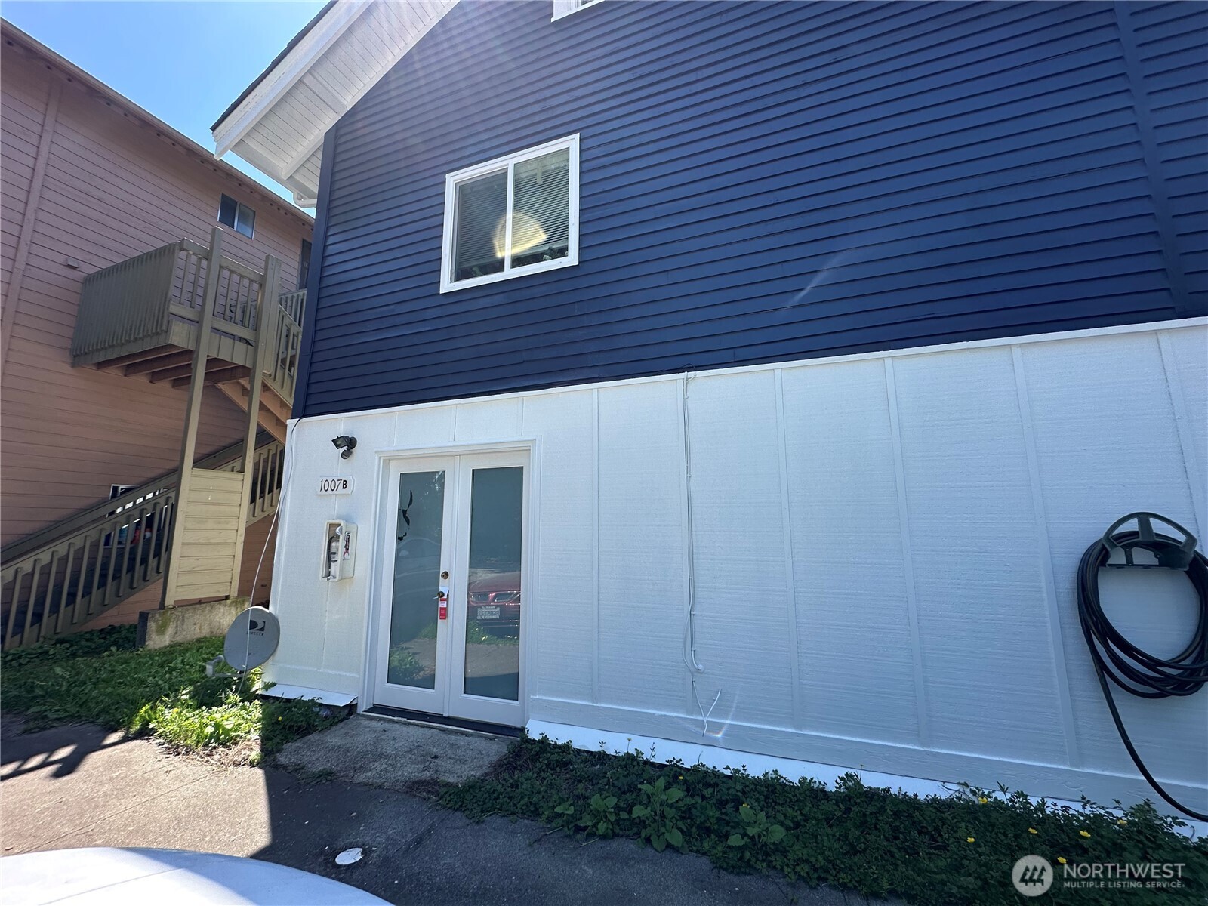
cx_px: 604
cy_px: 453
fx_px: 489
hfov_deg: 102.1
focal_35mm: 14
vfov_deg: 85.7
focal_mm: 2.22
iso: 40
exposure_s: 1/698
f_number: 2.2
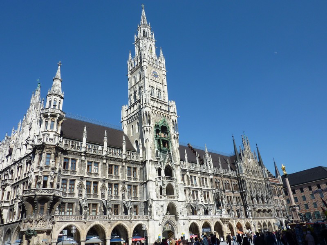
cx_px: 164
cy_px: 122
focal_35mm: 25
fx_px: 236
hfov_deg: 69.4
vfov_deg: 54.9
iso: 80
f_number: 5
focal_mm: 4.1
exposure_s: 1/500
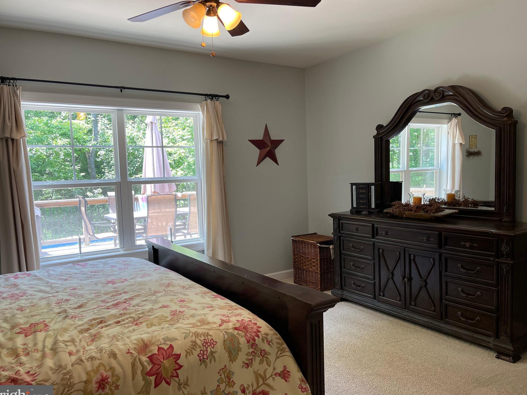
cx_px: 260
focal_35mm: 27
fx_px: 411
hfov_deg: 65.3
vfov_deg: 51.4
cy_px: 202
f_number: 1.6
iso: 80
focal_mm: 5.1
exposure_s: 1/120
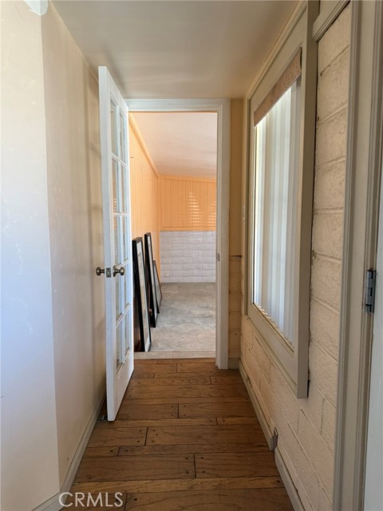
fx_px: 354
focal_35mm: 24
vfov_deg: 71.6
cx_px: 192
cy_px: 256
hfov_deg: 56.8
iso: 200
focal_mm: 6.76
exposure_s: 1/104
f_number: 1.78
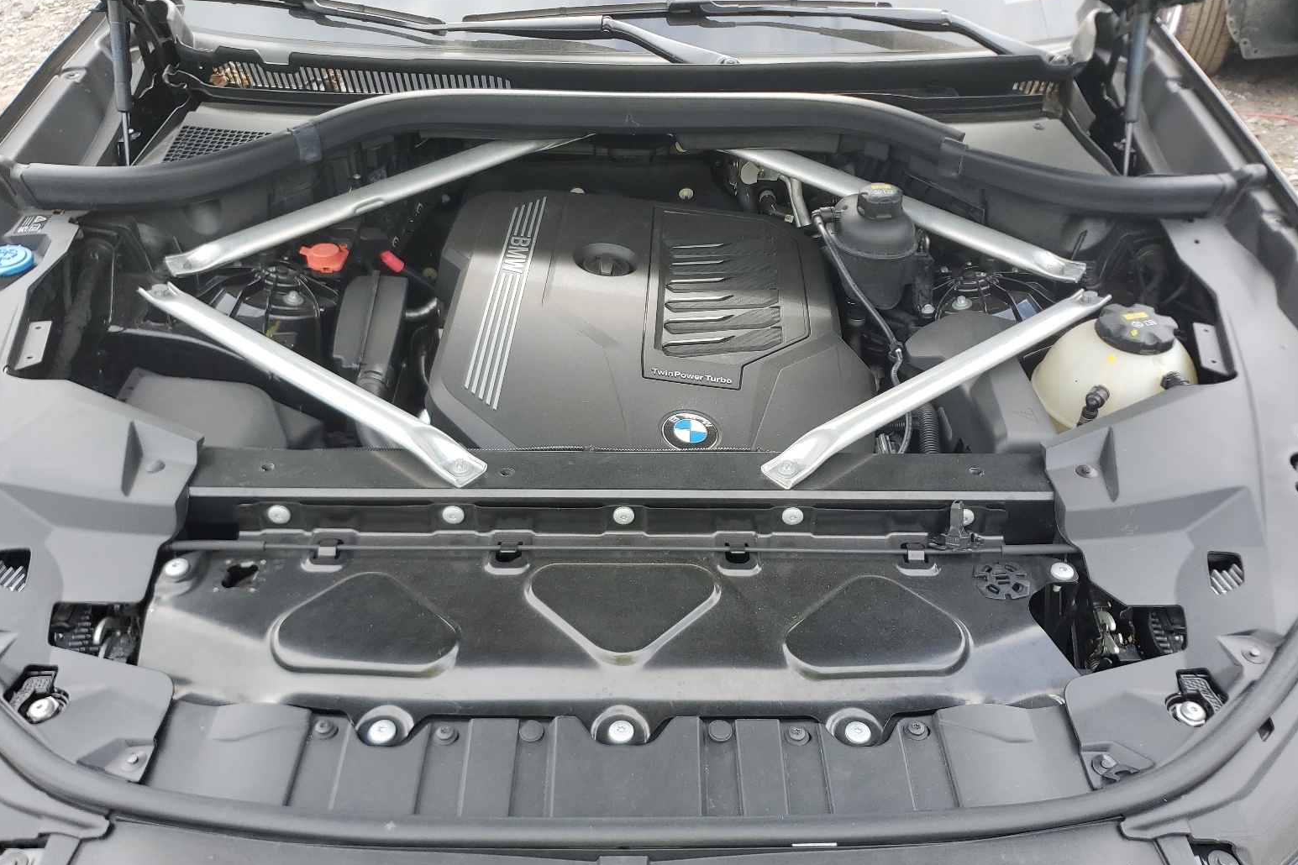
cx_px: 643
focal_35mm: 28
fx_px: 1009
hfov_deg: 65.5
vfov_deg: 46.4
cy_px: 431
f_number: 1.5
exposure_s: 1/400
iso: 50
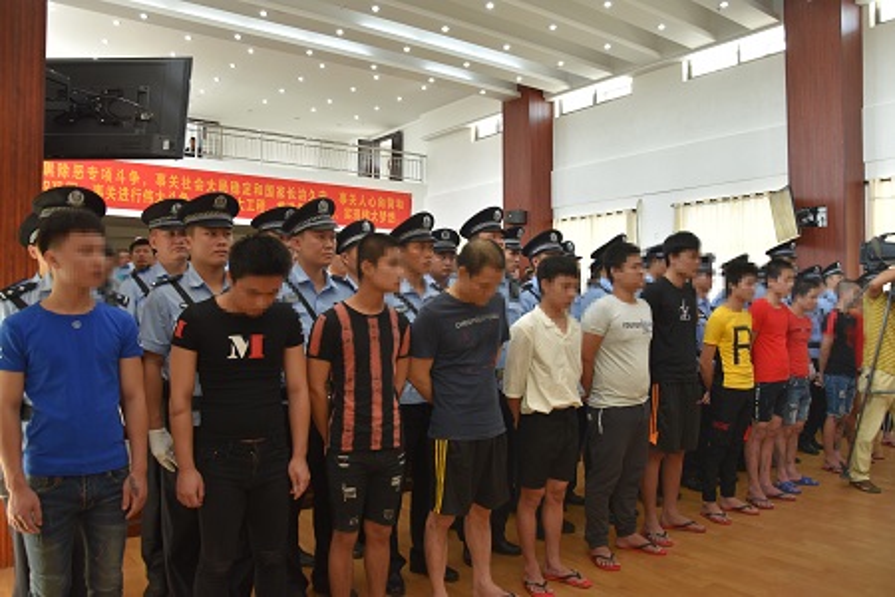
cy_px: 298
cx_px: 448
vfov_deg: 25.8
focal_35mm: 52
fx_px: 1305
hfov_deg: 37.9
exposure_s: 1/60
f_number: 4.5
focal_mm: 35
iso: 400
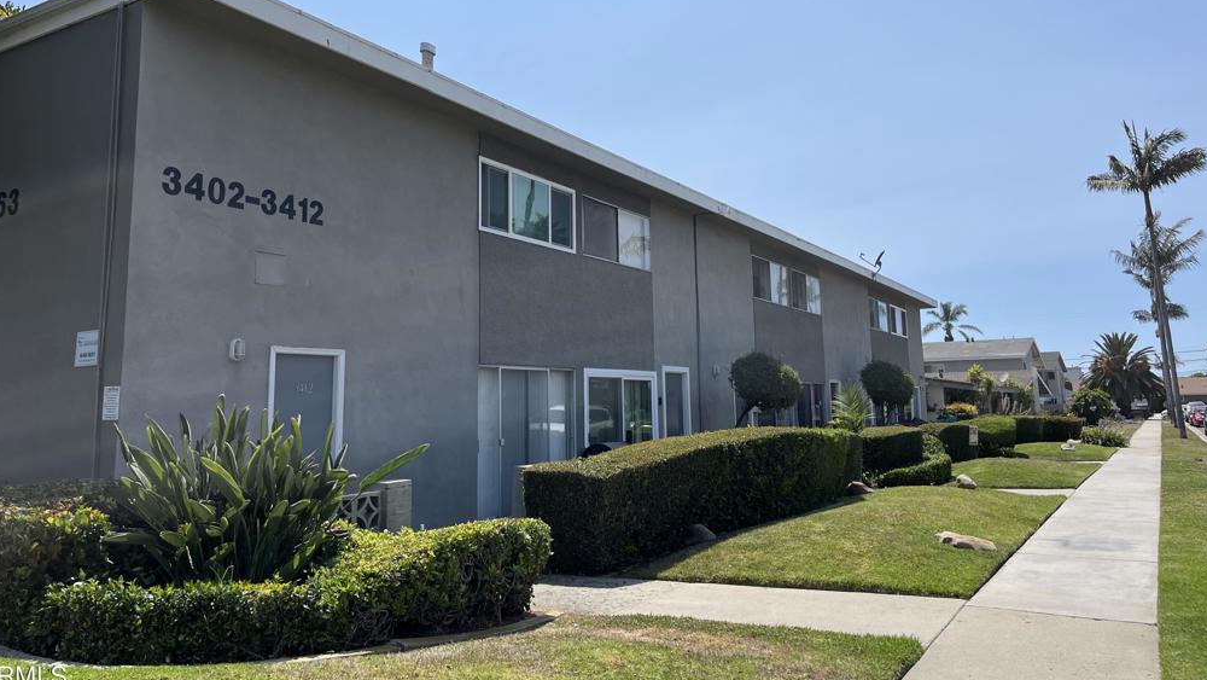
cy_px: 255
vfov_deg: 39.9
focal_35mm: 29
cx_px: 593
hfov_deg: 66.0
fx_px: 928
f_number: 1.6
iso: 50
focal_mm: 5.1
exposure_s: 1/5319
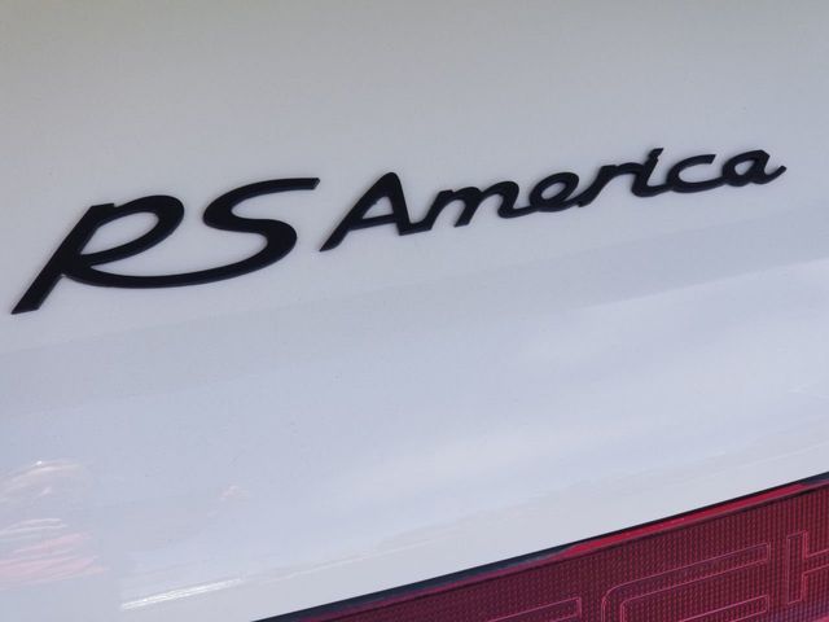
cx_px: 414
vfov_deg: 28.0
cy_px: 311
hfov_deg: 36.8
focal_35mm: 52
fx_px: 1245
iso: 25
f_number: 2.4
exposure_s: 1/267
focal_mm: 6
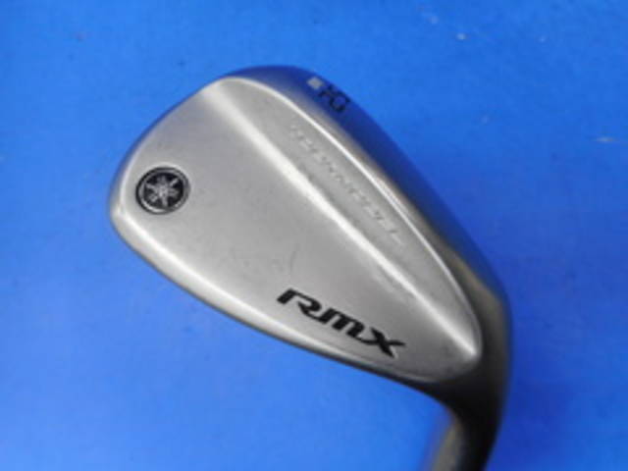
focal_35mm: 25
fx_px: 454
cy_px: 236
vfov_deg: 54.9
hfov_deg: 69.4
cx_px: 314
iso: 80
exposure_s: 1/30
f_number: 3.7
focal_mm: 4.5
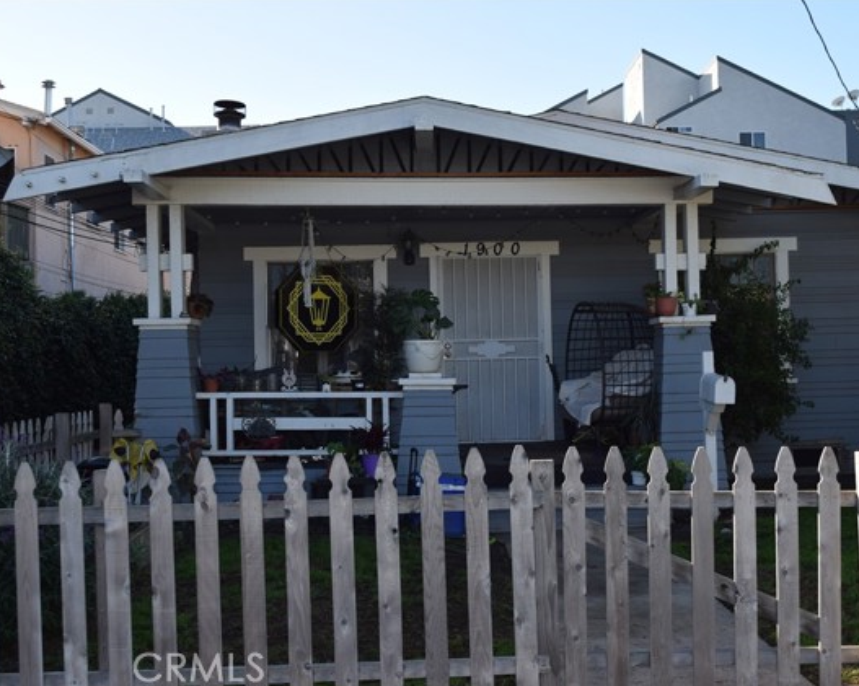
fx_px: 1260
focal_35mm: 50
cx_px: 476
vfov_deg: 30.5
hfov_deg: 37.6
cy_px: 344
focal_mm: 29
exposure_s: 1/200
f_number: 7.1
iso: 100
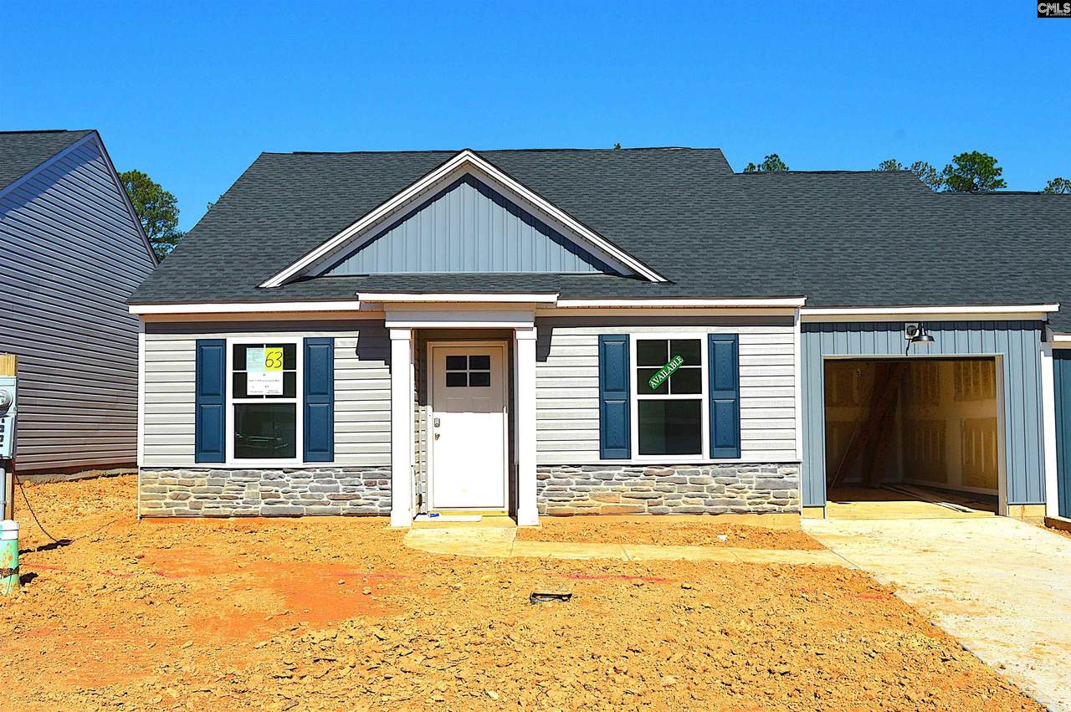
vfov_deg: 33.3
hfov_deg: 48.5
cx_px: 536
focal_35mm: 40
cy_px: 356
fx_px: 1189
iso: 180
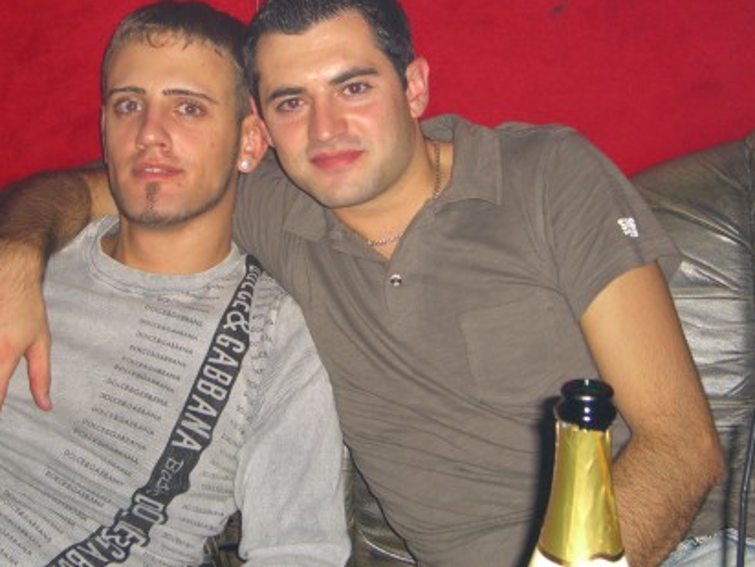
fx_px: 1461
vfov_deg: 21.8
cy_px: 156
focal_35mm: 67
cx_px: 312
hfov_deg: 28.9
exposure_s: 1/60
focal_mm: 9.5
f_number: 3.1
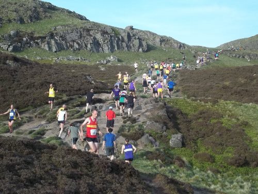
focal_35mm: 70
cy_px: 97
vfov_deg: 21.0
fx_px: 522
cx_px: 129
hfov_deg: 27.8
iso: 64
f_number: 4.4
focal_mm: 12.5
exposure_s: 1/125
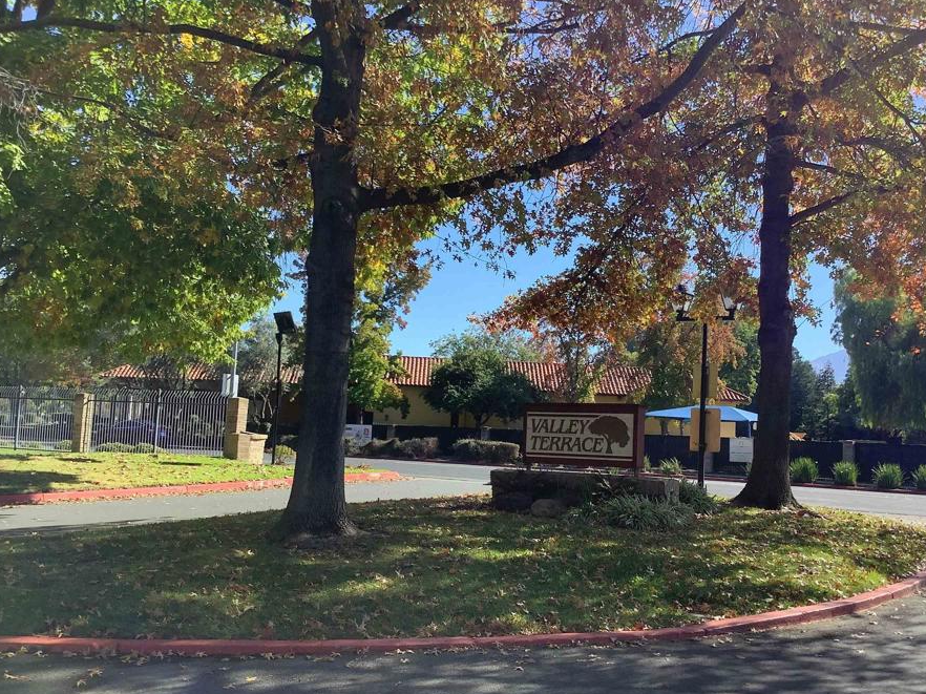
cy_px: 363
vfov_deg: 39.6
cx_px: 483
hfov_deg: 51.4
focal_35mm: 36
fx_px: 963
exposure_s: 1/466
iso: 25
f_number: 2.4
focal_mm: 3.3
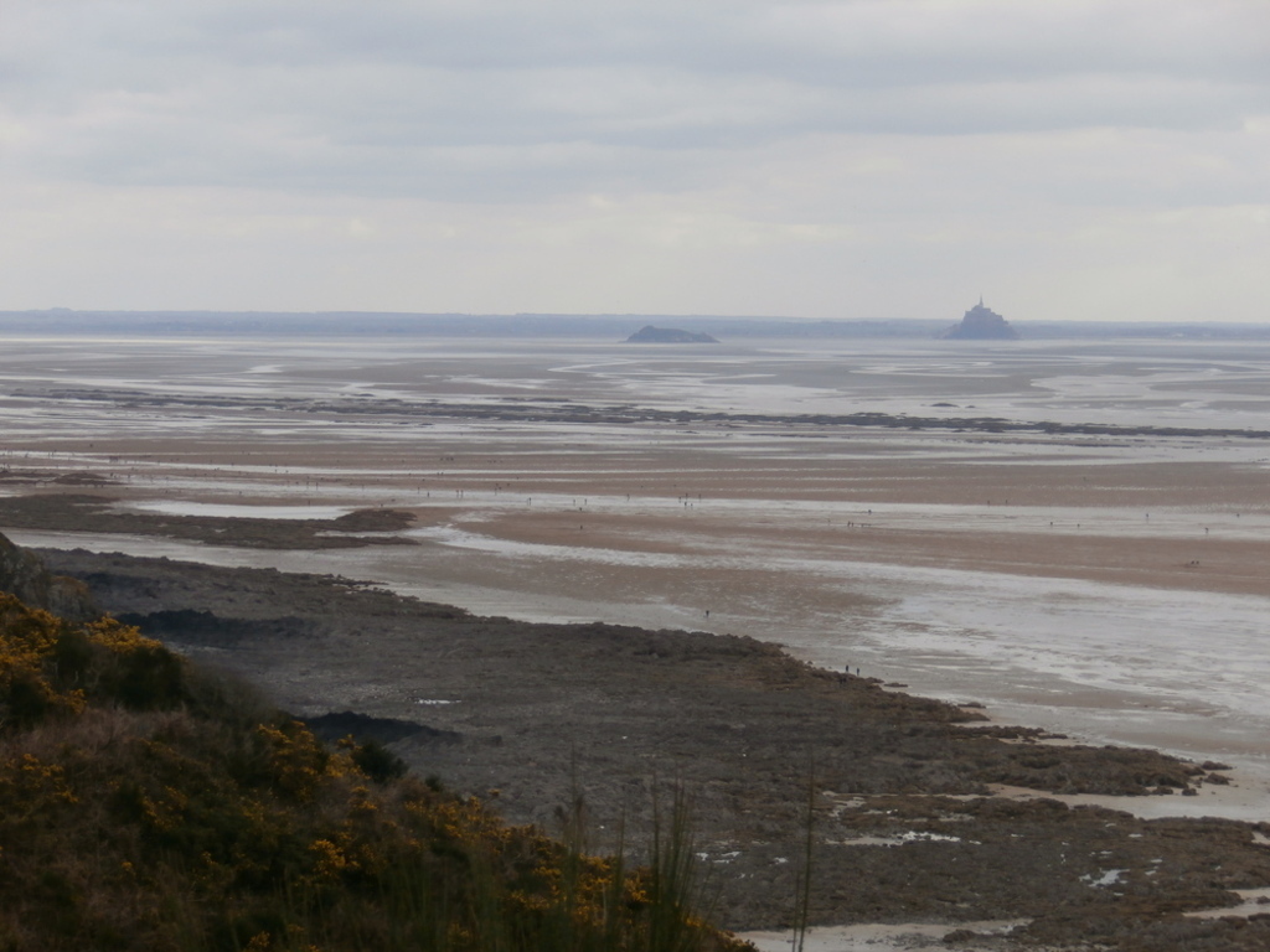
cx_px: 635
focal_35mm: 110
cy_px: 476
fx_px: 4036
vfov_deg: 13.5
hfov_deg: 17.9
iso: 100
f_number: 5.4
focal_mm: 19.54
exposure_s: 1/200
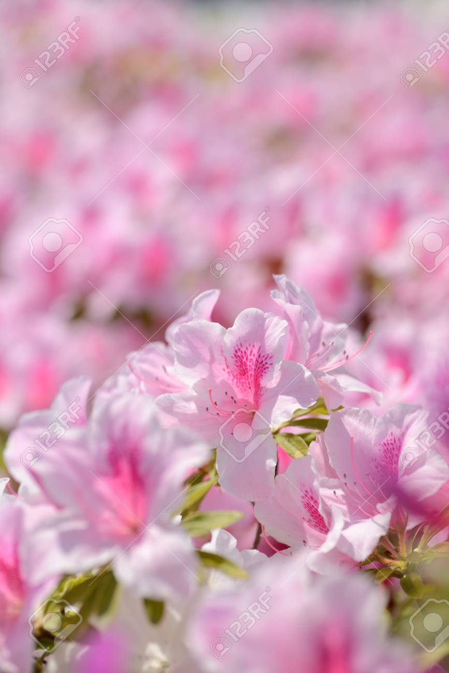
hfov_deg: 13.7
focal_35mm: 100
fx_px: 1870
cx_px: 224
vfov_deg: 20.4
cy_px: 336
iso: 100
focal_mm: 100
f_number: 5.6
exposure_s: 1/1250
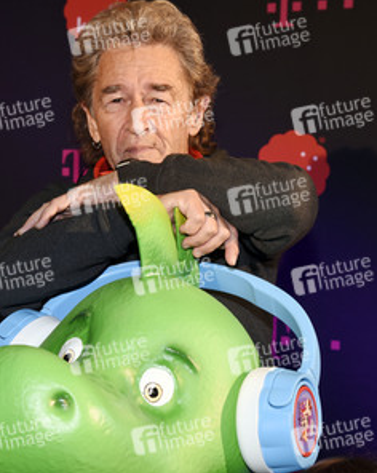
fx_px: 1160
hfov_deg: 18.4
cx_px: 130
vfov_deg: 23.0
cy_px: 236
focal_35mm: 83
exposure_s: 1/125
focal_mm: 58
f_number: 6.3
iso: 1600
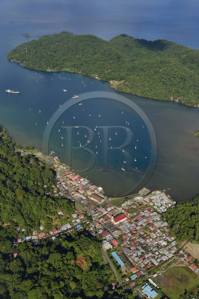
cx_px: 100
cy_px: 150
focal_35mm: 35
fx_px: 291
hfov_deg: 37.8
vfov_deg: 54.5
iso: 200
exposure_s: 1/800
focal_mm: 35
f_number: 7.1
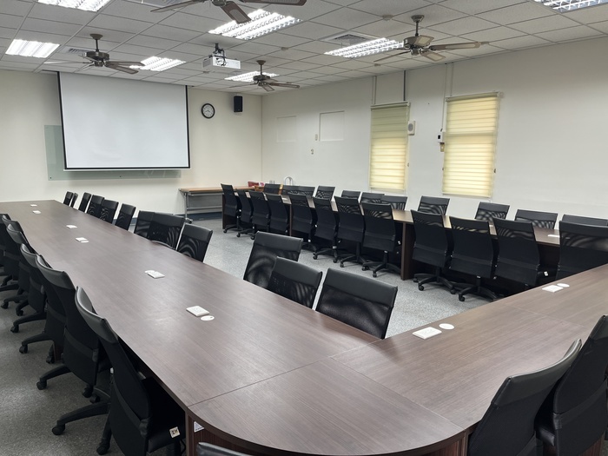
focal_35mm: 26
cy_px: 228
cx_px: 304
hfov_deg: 67.3
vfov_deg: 53.1
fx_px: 457
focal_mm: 5.1
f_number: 1.6
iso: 80
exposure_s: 1/60
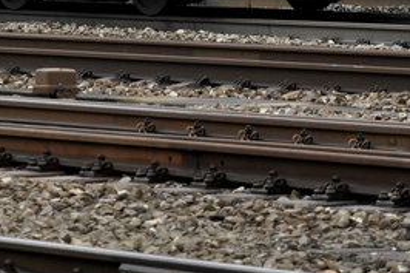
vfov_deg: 2.9
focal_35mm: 473
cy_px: -329
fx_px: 5383
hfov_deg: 4.3
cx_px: -165
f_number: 3.5
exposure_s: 1/800
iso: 400
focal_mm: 70
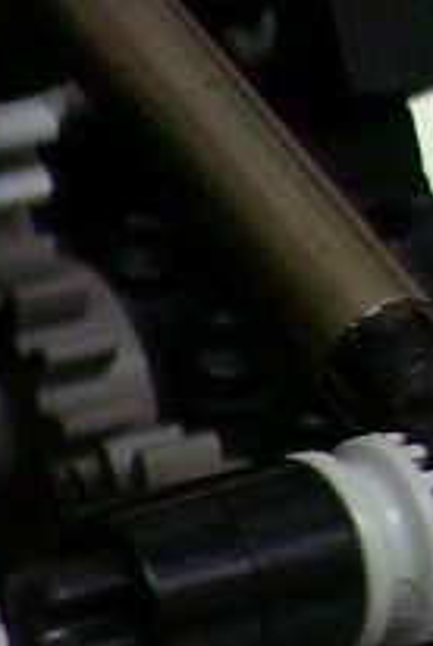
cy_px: 1007
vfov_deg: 7.9
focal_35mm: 254
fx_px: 4567
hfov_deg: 4.9
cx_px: -1221
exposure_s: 1/8
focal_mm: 7
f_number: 3
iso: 160
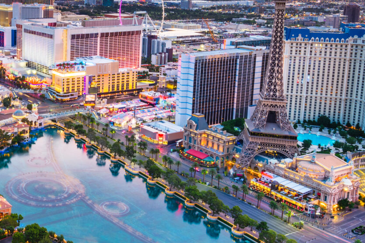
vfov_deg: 27.1
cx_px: 11
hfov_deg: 36.7
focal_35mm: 49
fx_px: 497
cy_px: 61
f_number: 11
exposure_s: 6
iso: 64
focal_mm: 16
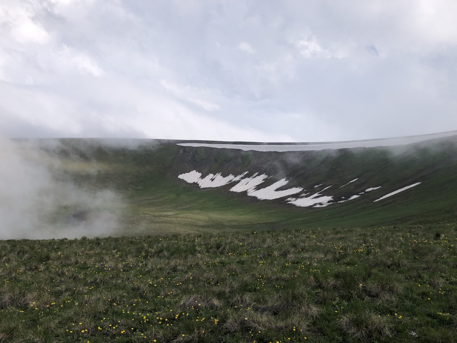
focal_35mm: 28
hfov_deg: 63.4
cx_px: 228
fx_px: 370
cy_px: 172
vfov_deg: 49.7
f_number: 1.8
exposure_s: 1/4000
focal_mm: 3.99
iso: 25
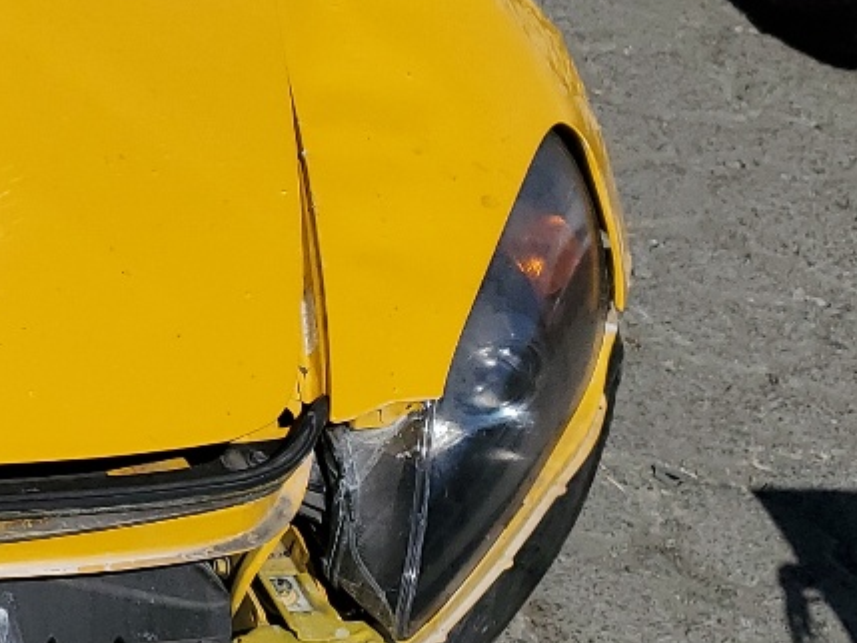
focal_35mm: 97
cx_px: -471
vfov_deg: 15.1
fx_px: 2402
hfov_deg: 17.8
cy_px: 48
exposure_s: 1/10000
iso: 51
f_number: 1.5
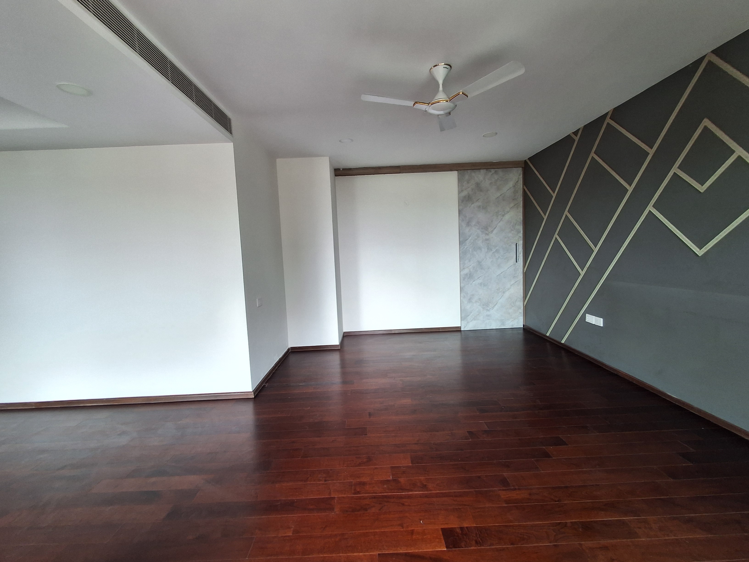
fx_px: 346
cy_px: 281
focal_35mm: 16
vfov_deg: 78.1
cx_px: 374
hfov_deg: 94.5
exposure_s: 1/50
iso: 64
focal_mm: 1.64
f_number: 2.2
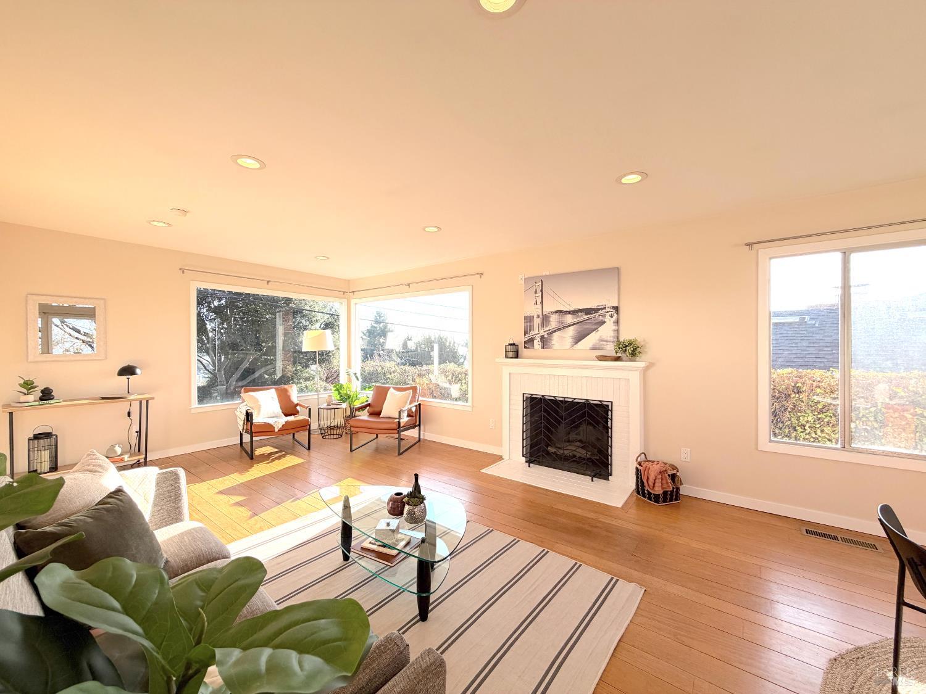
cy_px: 347
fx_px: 375
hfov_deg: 102.1
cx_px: 463
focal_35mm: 14
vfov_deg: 85.7
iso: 64
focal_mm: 2.22
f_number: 2.2
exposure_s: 1/475
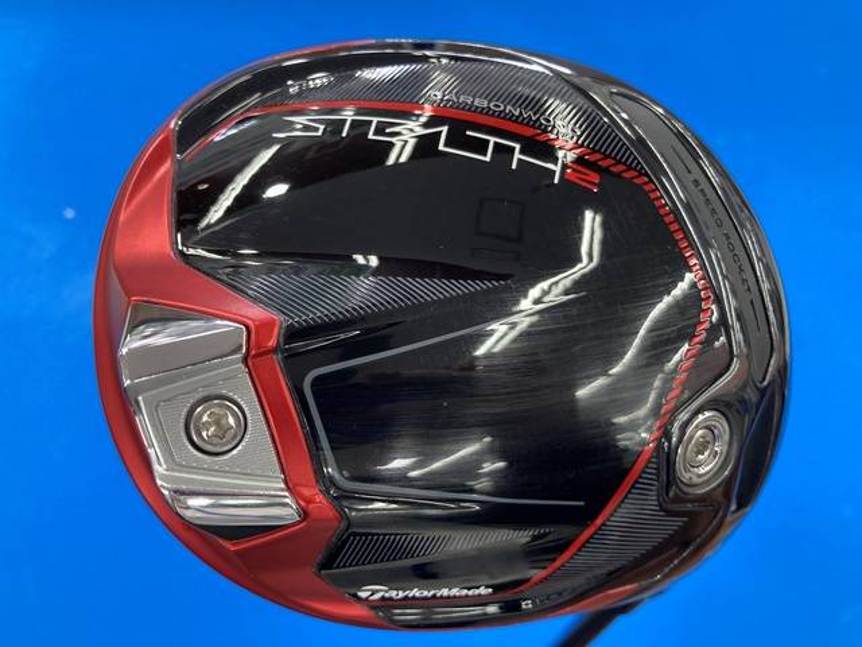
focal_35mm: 28
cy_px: 324
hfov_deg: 63.4
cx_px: 431
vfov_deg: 49.7
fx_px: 697
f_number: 1.8
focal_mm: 3.99
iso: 100
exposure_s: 1/50
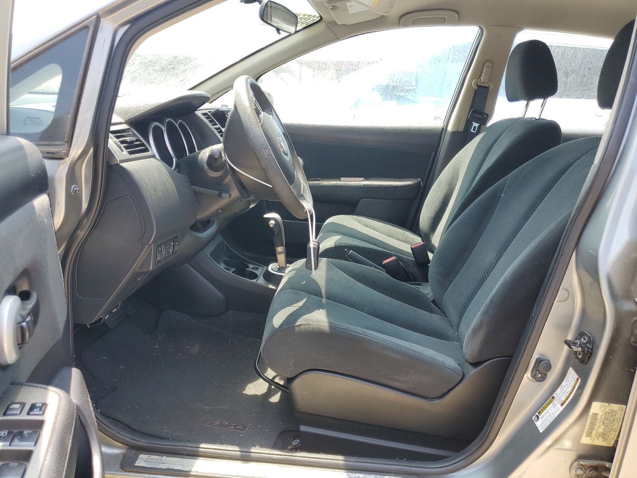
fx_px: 478
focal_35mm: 26
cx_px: 318
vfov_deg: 53.1
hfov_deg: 67.3
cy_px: 239
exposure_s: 1/370
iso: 50
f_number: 1.5
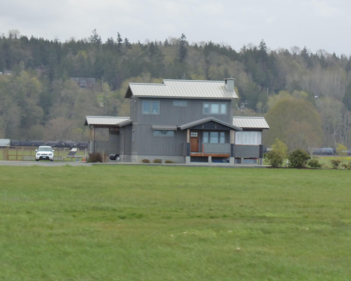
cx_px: 206
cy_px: 159
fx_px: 2908
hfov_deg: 6.9
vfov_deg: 5.5
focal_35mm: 280
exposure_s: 1/320
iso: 320
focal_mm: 35.8
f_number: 5.6
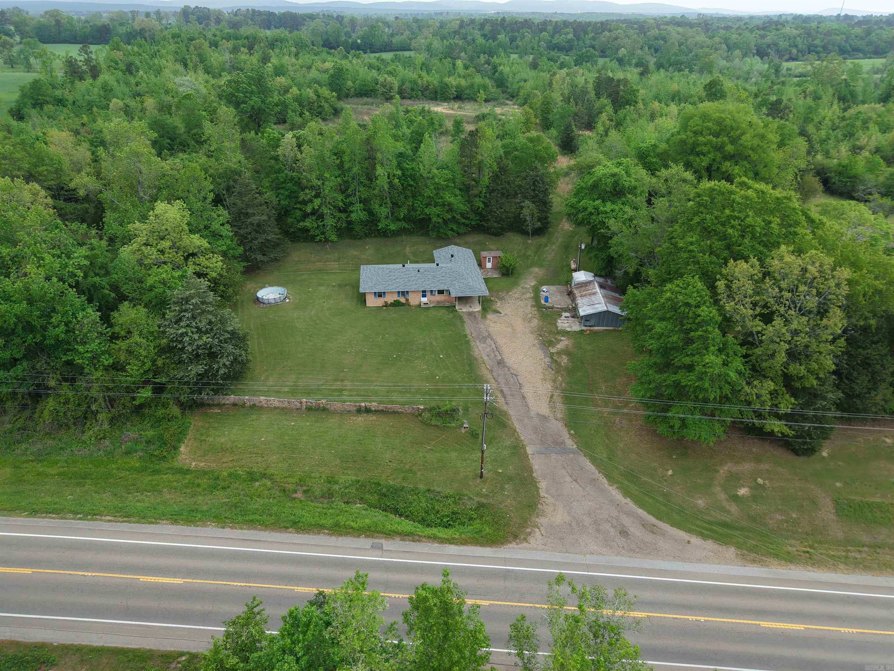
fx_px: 620
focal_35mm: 24
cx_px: 447
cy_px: 336
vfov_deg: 56.8
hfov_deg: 71.6
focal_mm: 8.67
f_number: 1.8
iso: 100
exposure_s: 1/400
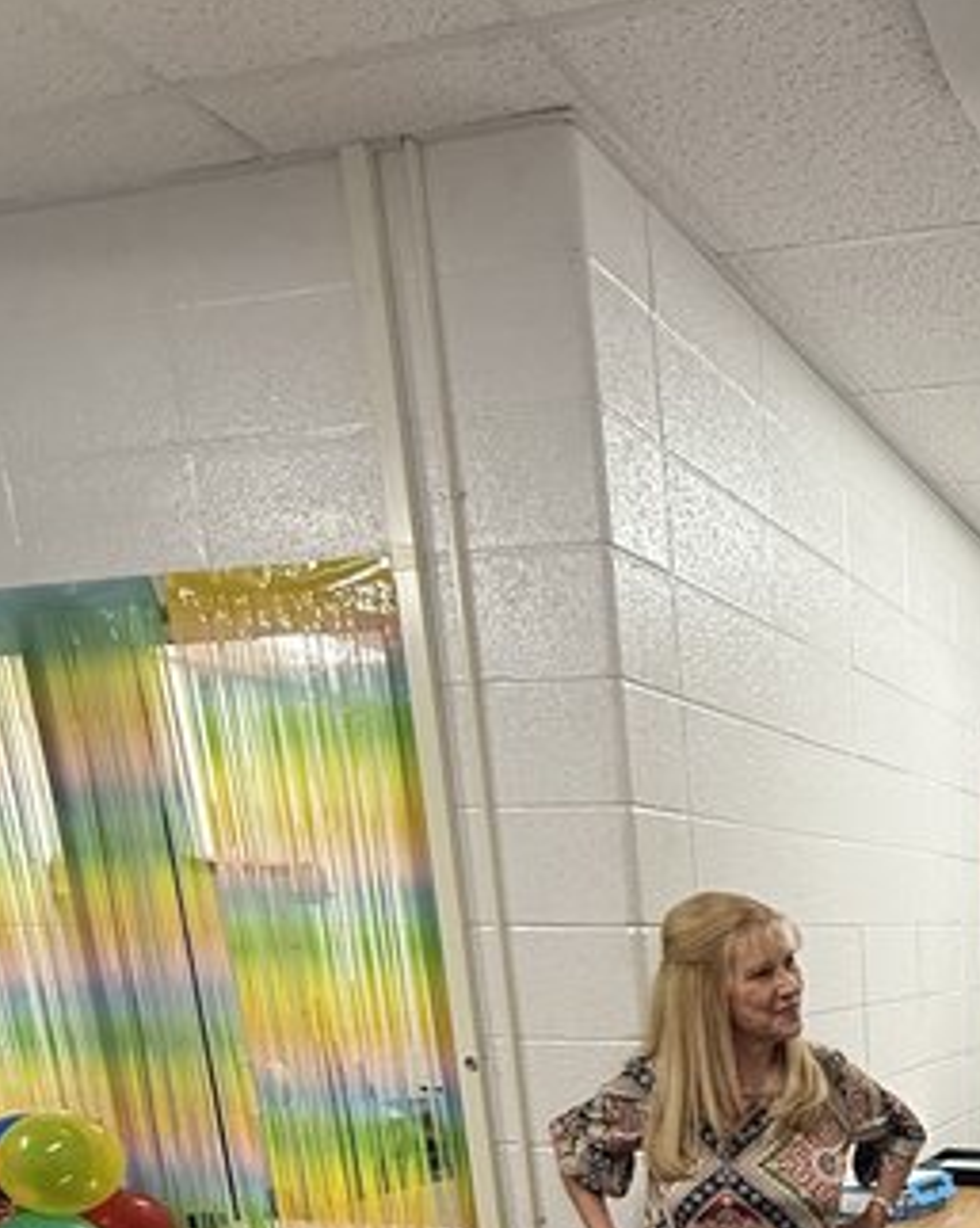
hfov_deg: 36.8
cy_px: 1255
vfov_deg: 44.2
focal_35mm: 34
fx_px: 1234
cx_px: 1068
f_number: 2.2
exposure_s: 1/120
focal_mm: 2.22
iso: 250
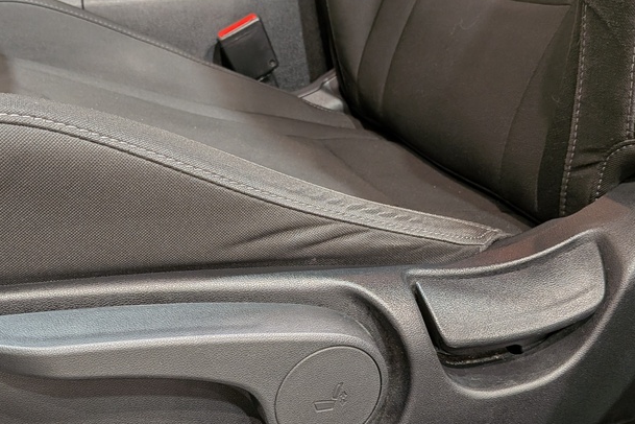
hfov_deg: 46.1
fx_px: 741
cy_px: 300
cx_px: 246
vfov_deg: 31.5
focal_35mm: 42
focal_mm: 4.53
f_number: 1.7
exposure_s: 1/33.3
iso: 175
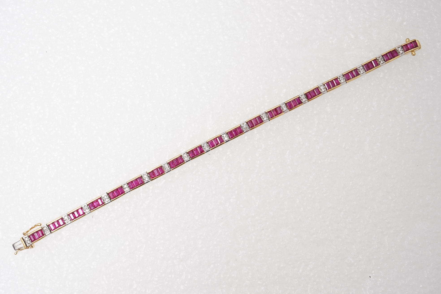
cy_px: 147
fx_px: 551
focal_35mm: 45
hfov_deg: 43.6
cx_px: 220
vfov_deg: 29.9
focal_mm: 30
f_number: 18
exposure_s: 1/125
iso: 250
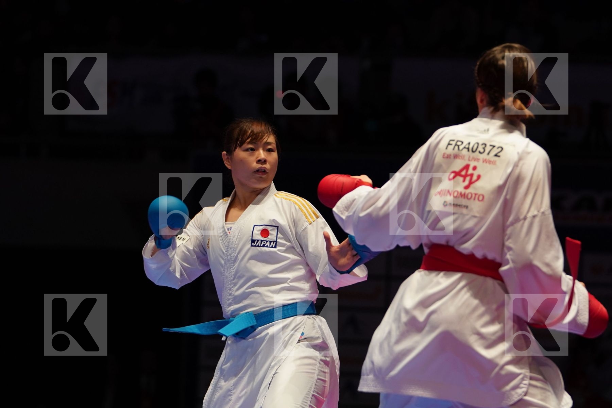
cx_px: 306
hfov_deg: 11.1
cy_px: 204
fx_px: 3162
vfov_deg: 7.4
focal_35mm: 186
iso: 1000
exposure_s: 1/1000
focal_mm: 124
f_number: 2.8
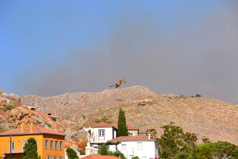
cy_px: 80
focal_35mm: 218
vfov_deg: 6.3
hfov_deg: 9.5
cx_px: 119
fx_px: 1438
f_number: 11
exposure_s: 1/500
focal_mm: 145
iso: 280
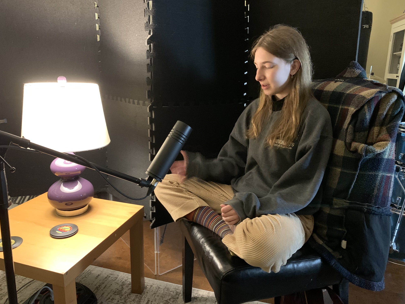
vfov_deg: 51.4
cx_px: 196
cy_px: 152
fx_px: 316
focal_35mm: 27
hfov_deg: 65.3
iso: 1600
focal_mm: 4.25
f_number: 1.8
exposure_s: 1/15
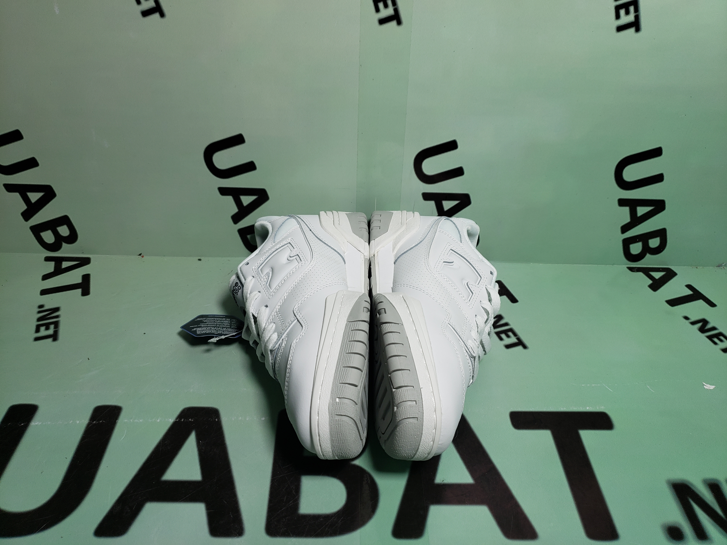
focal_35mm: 26
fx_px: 546
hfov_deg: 67.3
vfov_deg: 53.1
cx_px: 364
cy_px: 272
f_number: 1.5
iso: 50
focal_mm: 4.3
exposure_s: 1/525
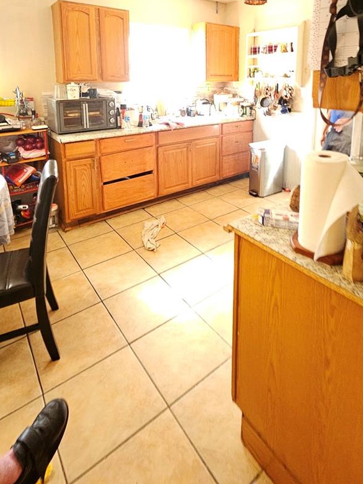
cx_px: 213
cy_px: 126
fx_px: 280
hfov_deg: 65.5
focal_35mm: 20
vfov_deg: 76.3
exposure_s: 1/30
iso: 400
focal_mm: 2.2
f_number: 2.2
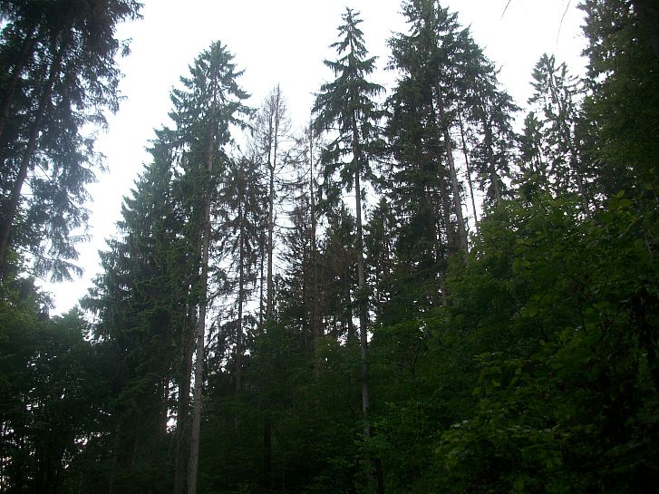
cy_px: 250
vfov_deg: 44.1
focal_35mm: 32
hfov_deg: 56.8
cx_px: 325
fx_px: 609
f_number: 2.9
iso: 80
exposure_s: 1/71.5
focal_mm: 5.7
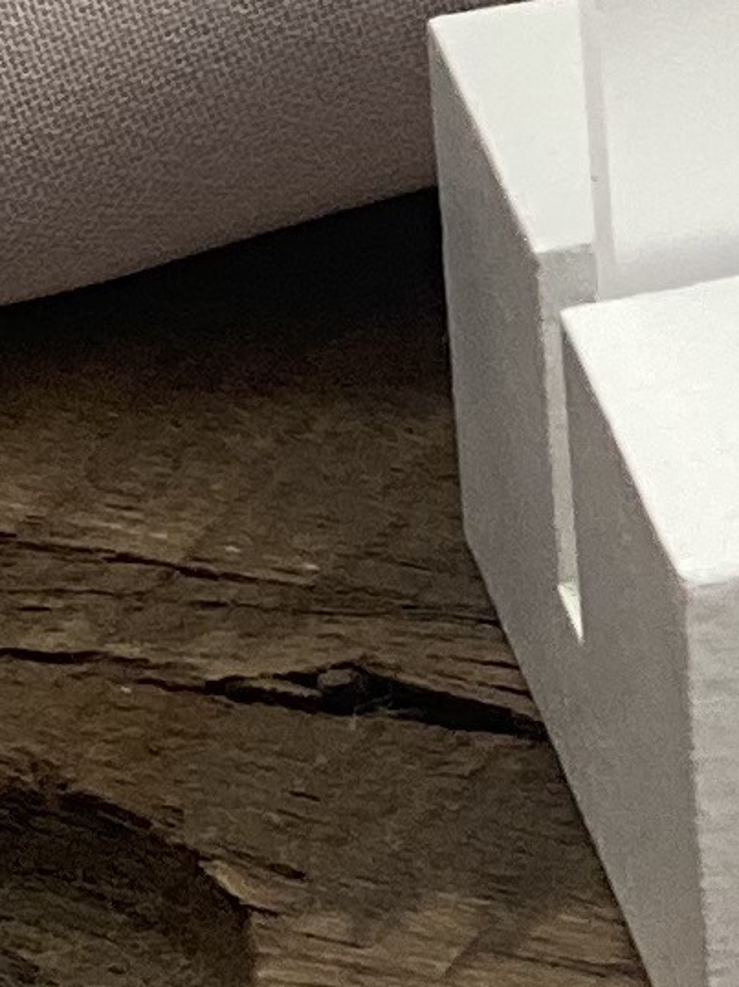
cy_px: -1216
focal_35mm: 390
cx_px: 2147
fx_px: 11110
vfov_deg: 5.0
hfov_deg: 3.7
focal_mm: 6
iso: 80
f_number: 2
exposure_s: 1/100
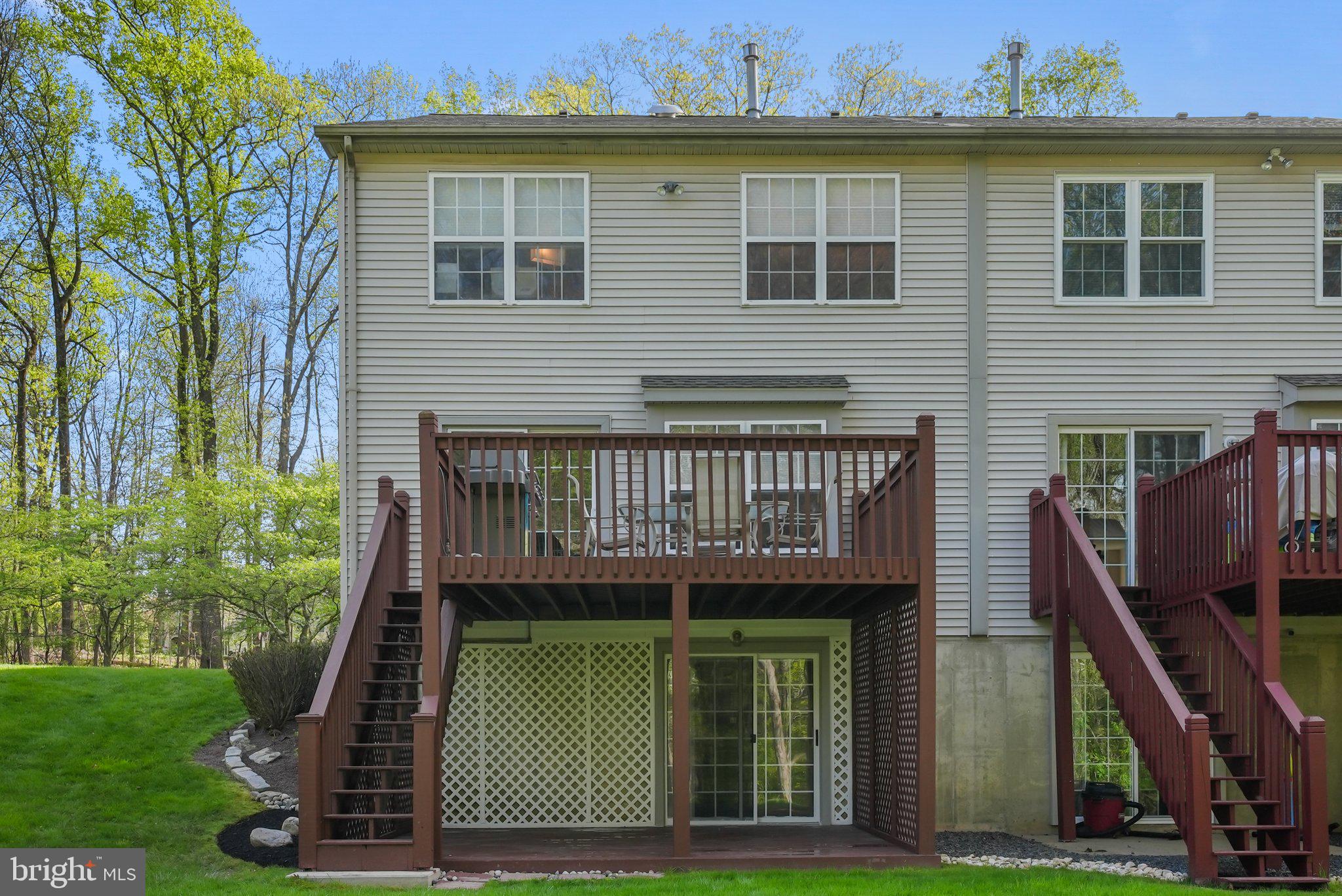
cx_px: 671
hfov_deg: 58.7
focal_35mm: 32
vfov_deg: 41.1
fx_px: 1193
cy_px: 448
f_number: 11
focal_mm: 32
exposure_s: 1/500
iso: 800
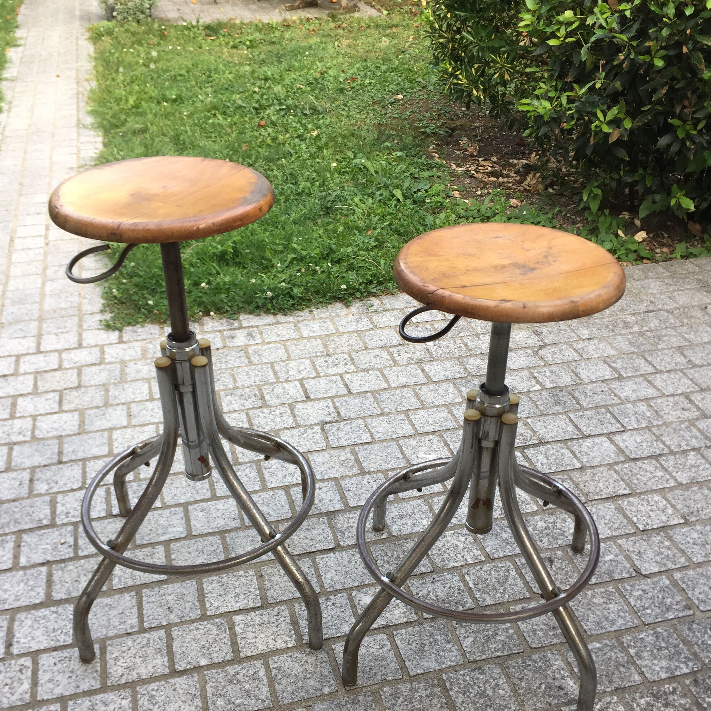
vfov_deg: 47.0
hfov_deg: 47.2
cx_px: 352
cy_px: 423
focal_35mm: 35
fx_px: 813
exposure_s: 1/100
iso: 32
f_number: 2.2
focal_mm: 4.15
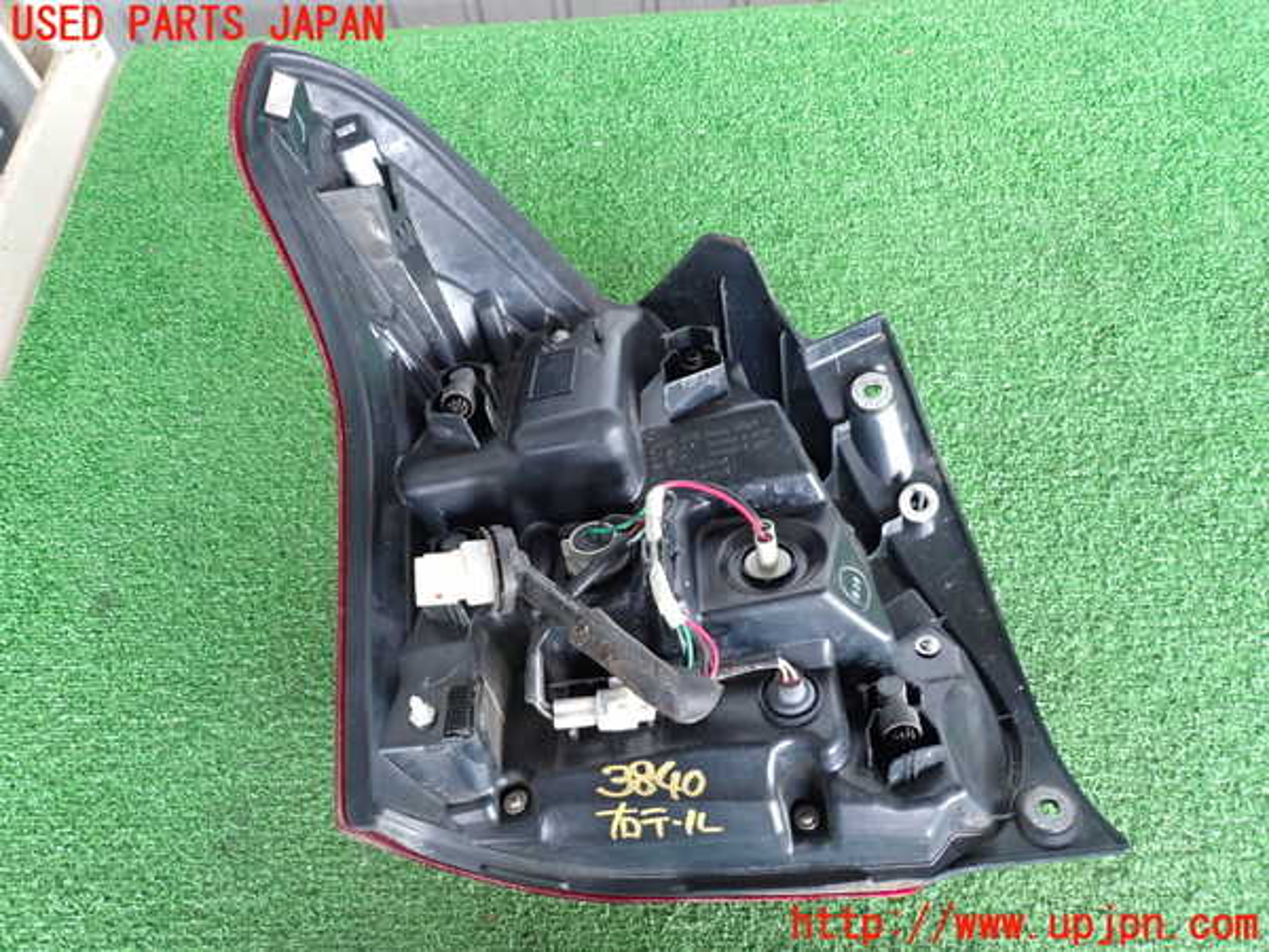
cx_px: 634
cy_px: 476
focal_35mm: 25
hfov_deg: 69.4
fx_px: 916
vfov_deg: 54.9
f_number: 2.8
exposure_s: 1/30
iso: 250
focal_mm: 4.5
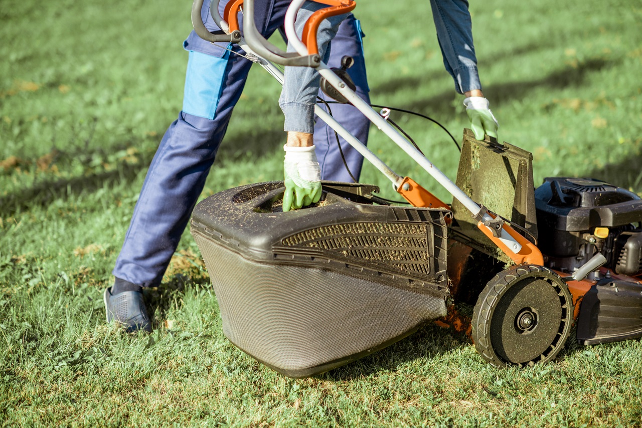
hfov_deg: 23.9
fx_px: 1516
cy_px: 214
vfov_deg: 16.1
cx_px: 321
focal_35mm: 85
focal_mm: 85
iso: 400
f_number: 2.2
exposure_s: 1/5000
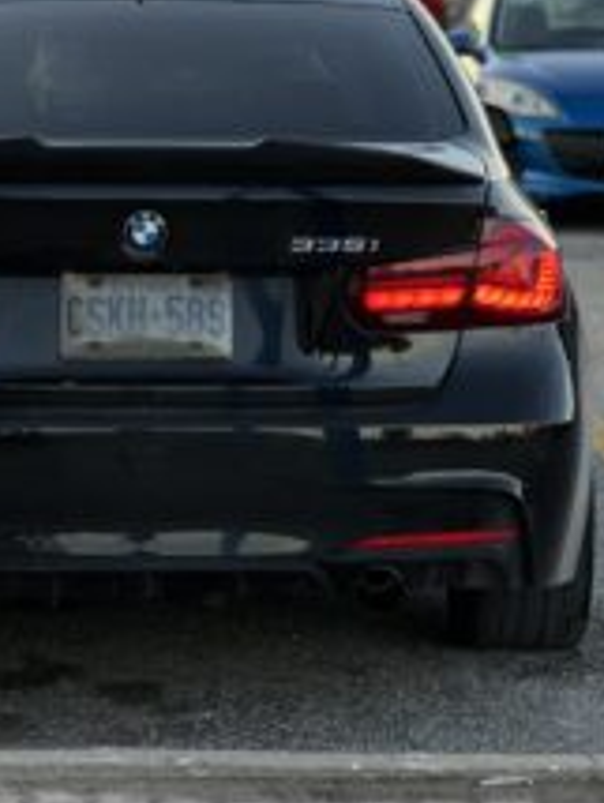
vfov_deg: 14.7
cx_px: 128
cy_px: 250
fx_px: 3111
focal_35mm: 134
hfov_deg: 11.1
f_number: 2.8
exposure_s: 1/121
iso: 125
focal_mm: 9
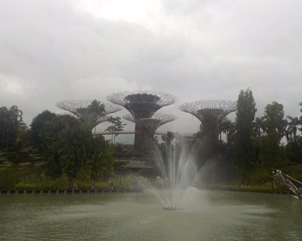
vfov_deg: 44.5
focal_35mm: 33
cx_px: 159
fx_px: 295
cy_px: 120
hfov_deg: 54.2
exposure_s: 1/640
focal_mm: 4.1
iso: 125
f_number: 3.3
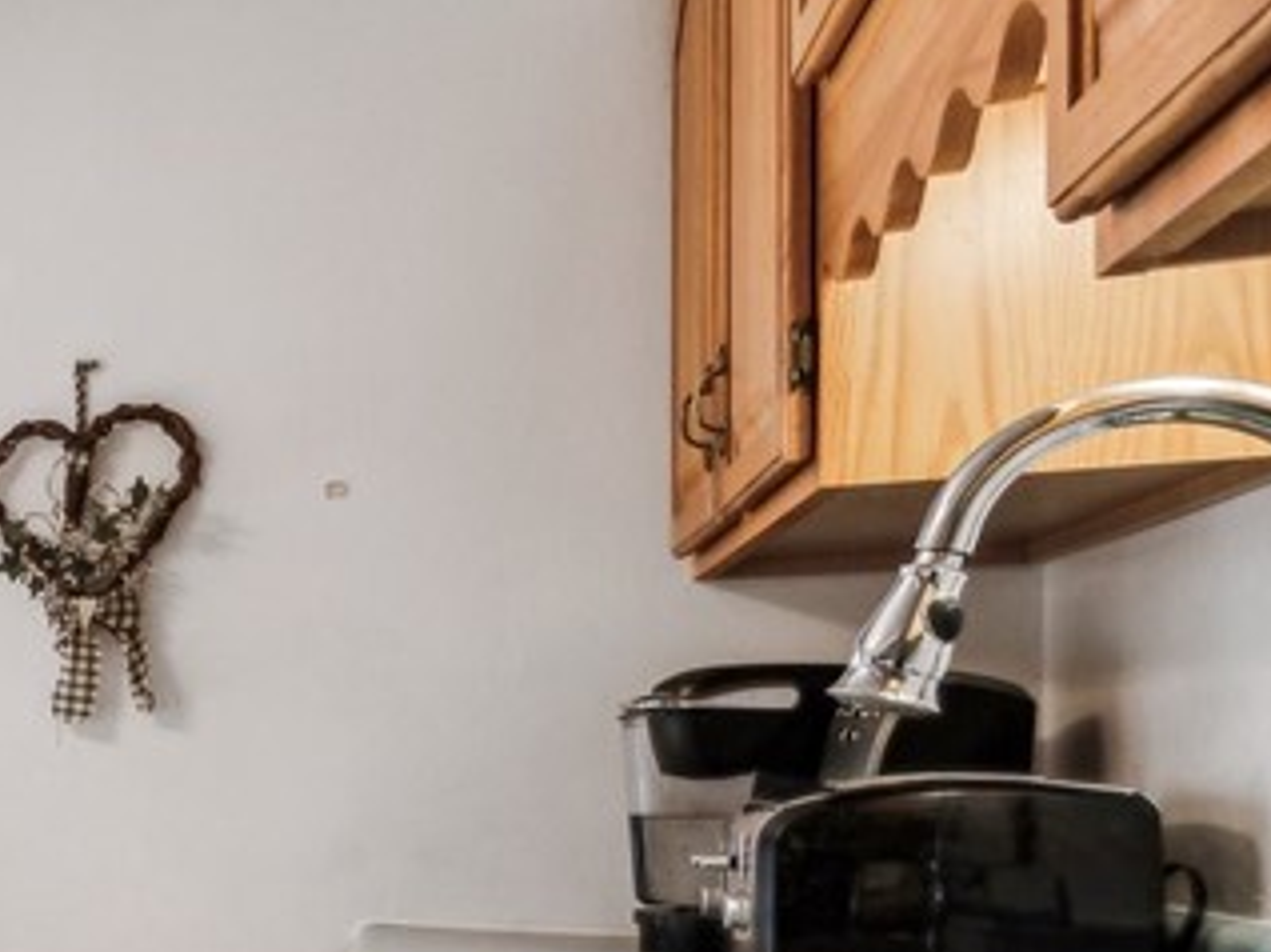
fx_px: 1688
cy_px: 860
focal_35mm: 46
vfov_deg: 30.1
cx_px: -813
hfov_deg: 25.3
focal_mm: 14
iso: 50
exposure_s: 1/10
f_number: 11
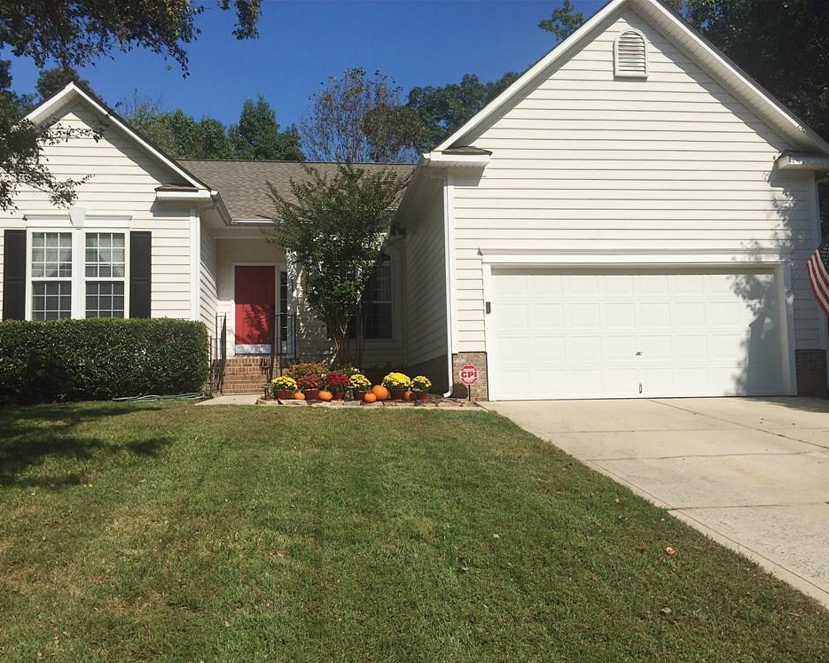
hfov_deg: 57.2
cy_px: 339
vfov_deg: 47.1
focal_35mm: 31
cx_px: 403
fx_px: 761
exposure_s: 1/4950
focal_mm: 4.15
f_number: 2.2
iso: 32
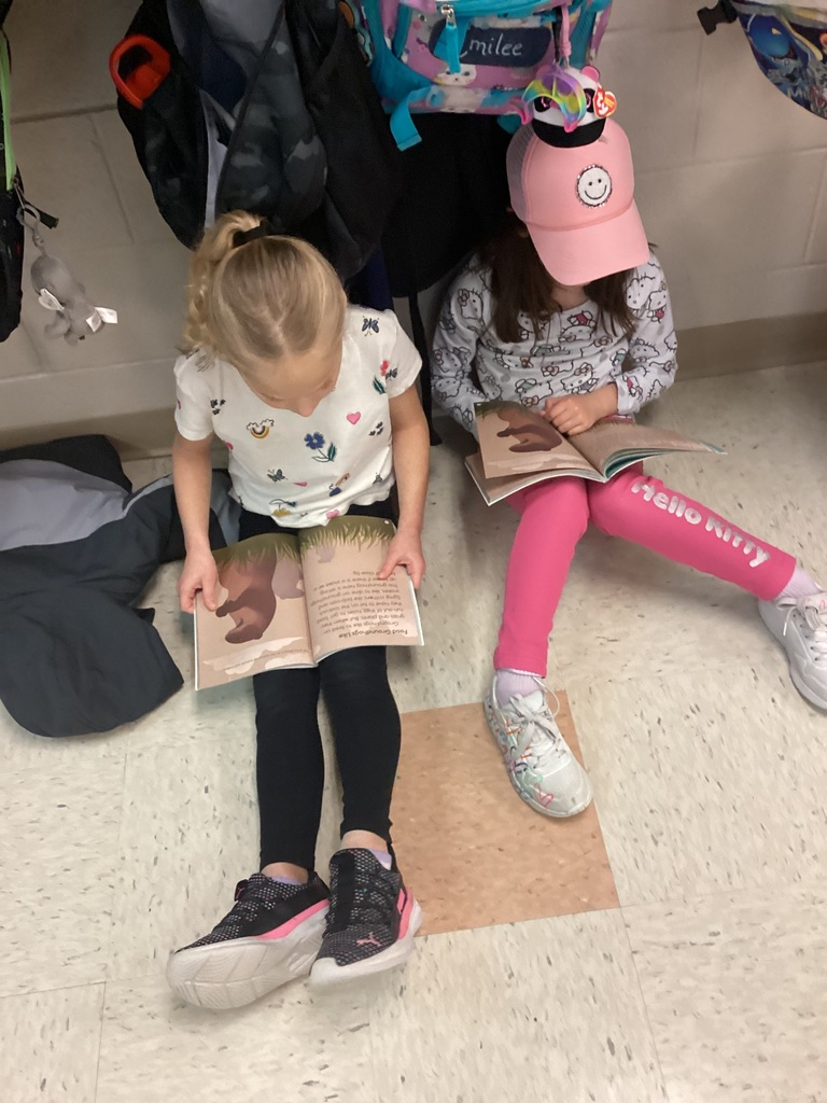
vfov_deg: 58.4
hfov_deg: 45.4
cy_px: 552
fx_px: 987
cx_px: 414
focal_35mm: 31
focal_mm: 3.3
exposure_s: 1/60
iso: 320
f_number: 2.4
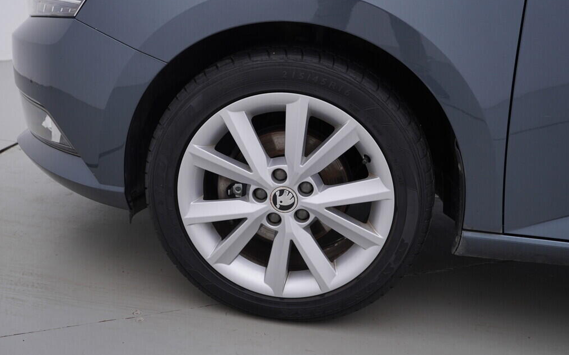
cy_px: 183
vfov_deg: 34.4
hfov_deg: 52.7
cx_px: 283
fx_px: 574
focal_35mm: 37
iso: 125
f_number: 4
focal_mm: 24
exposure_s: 1/80
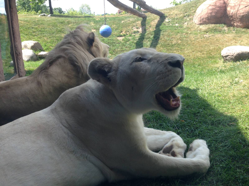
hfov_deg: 55.4
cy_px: 93
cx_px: 124
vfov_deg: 42.9
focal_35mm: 33
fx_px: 237
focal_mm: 4.12
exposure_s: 1/345
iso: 50
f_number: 2.4
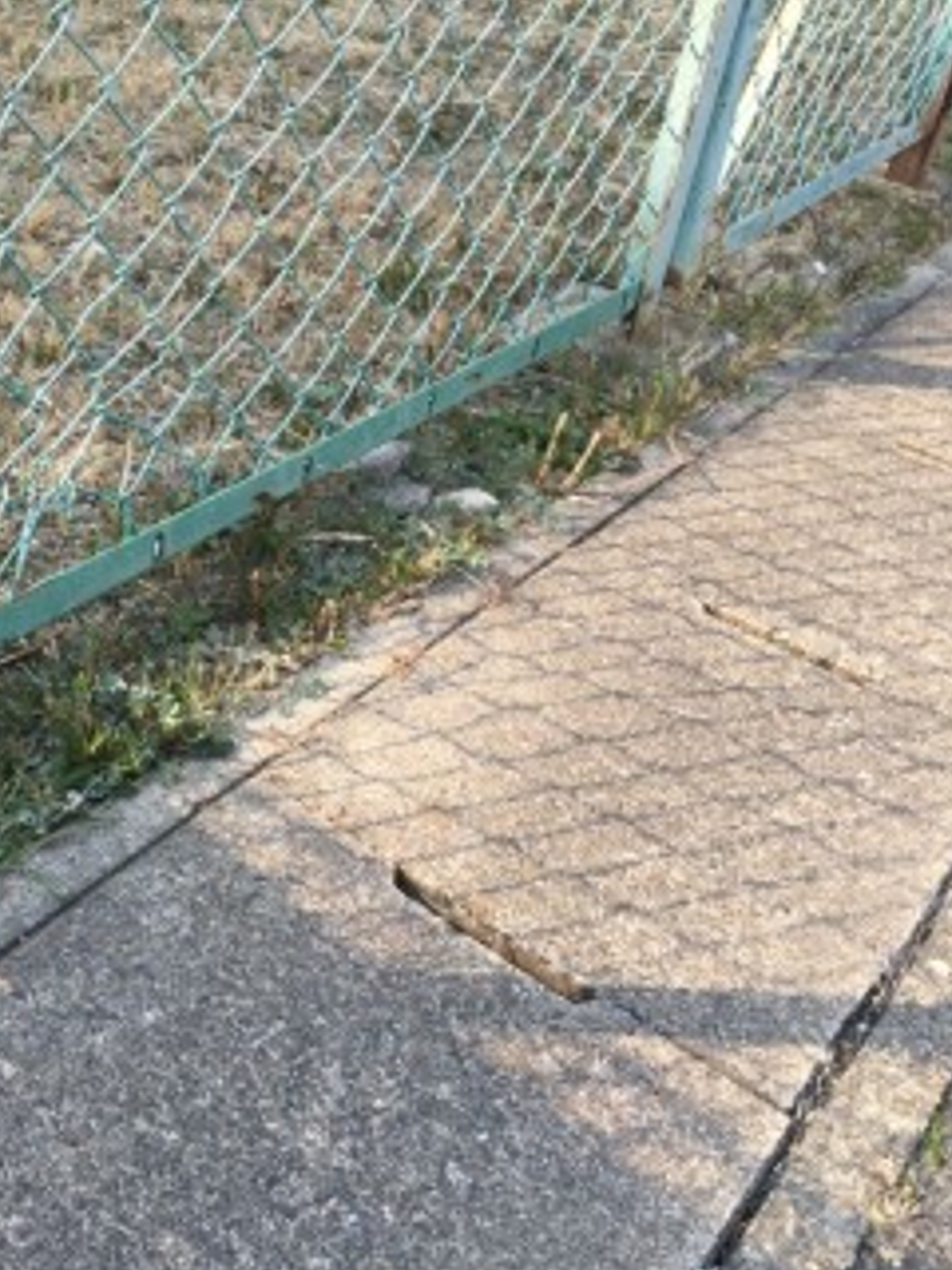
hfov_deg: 35.0
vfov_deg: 47.9
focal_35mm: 39
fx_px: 1430
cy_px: 633
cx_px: 119
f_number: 2.2
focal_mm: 4.15
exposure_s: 1/523
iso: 25
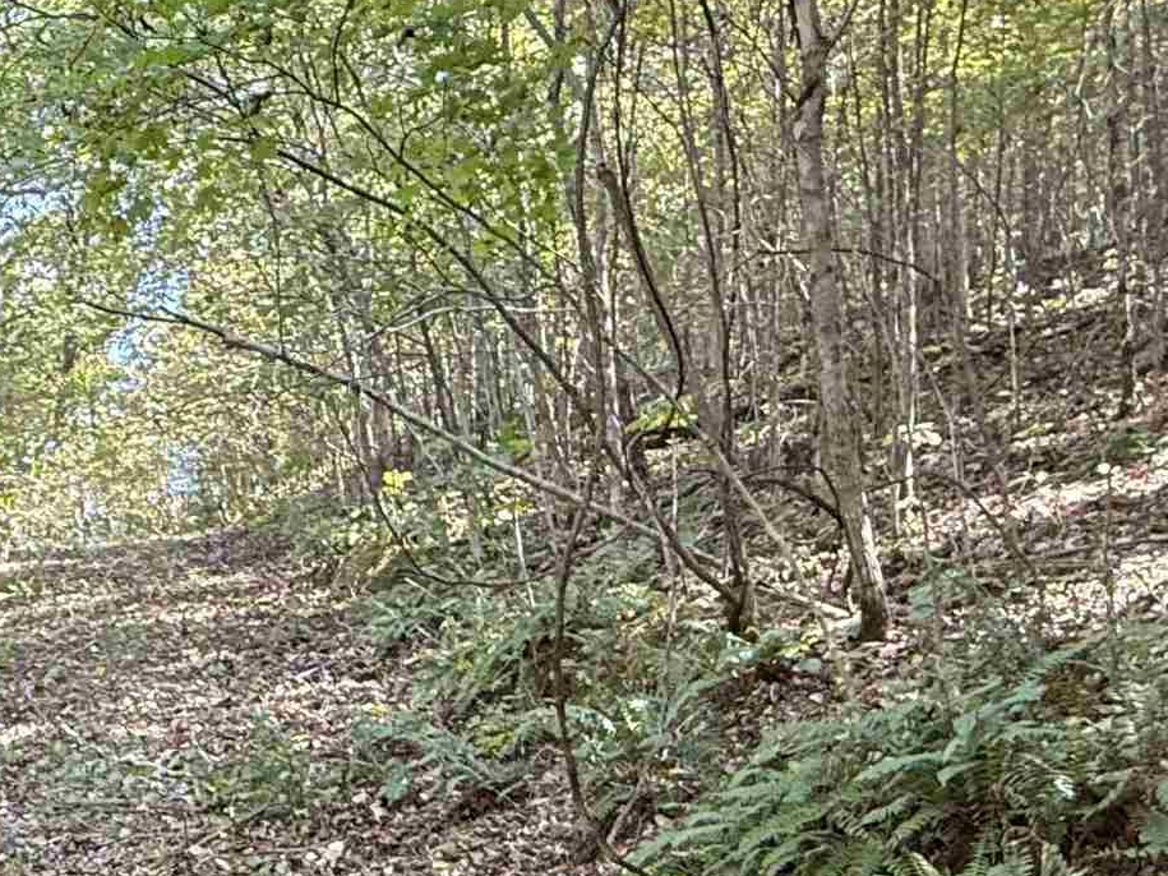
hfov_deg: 37.4
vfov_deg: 28.1
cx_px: 86
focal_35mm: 47
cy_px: 965
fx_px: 1586
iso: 200
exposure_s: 1/99
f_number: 2.2
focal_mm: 2.22
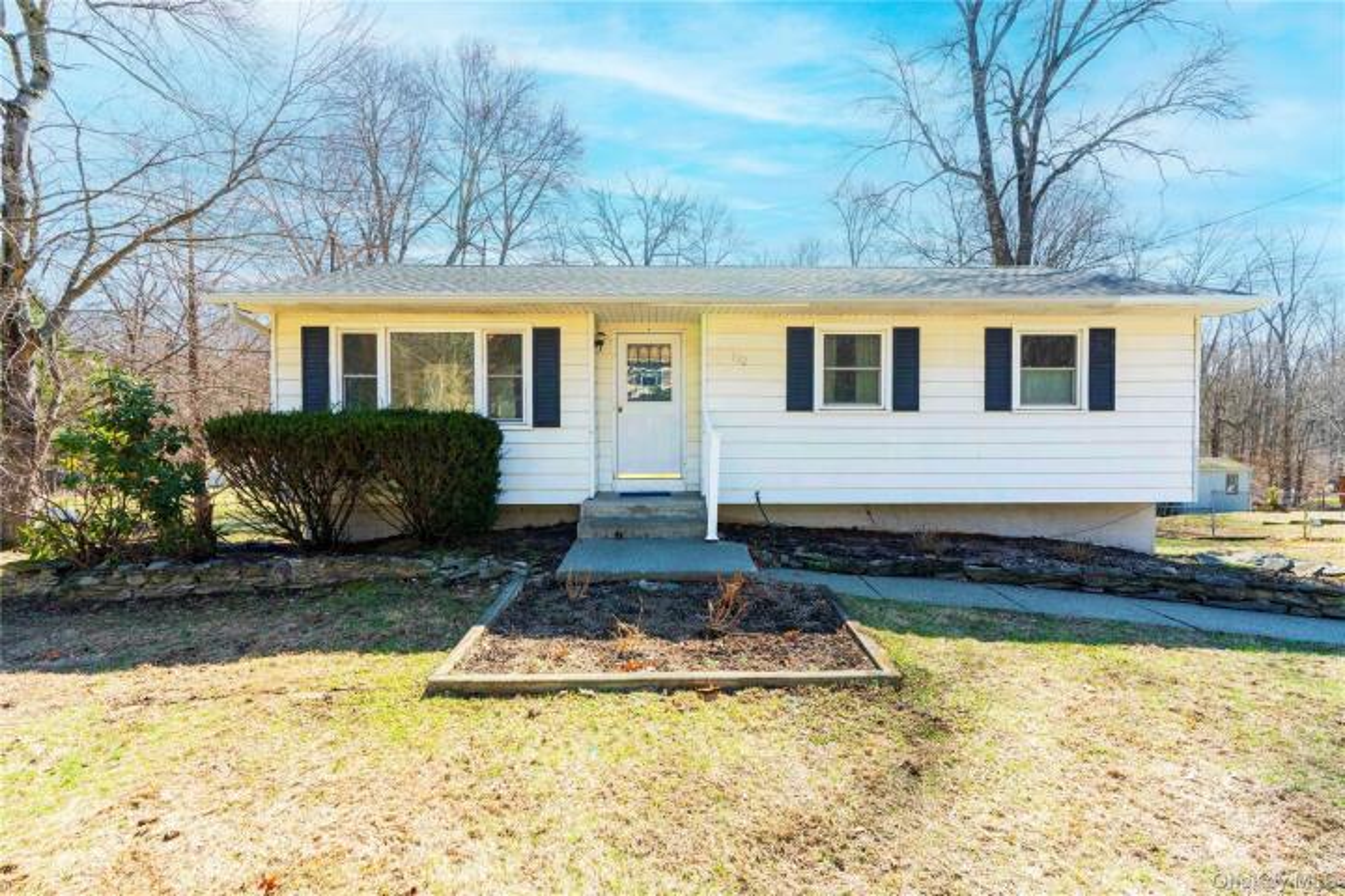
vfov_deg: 73.7
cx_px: 672
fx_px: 598
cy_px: 448
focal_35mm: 16
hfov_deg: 96.7
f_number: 9
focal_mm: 16
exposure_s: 1/200
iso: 400
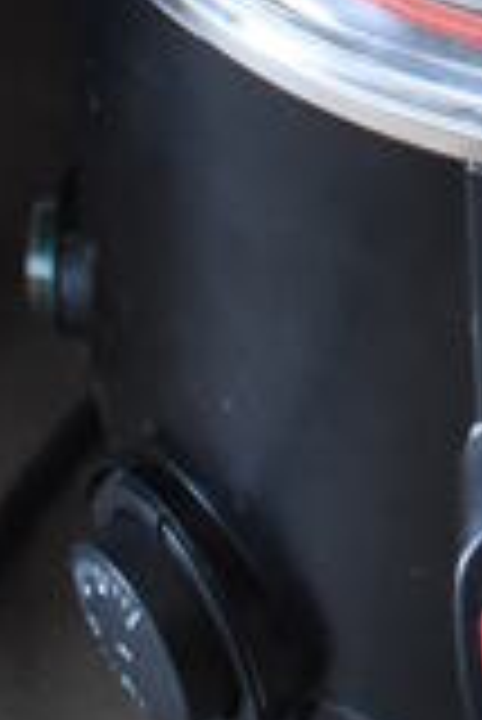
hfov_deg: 8.8
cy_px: -659
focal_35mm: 154
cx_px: 631
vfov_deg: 12.0
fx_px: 3086
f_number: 3.5
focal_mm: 18
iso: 1800
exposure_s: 1/125
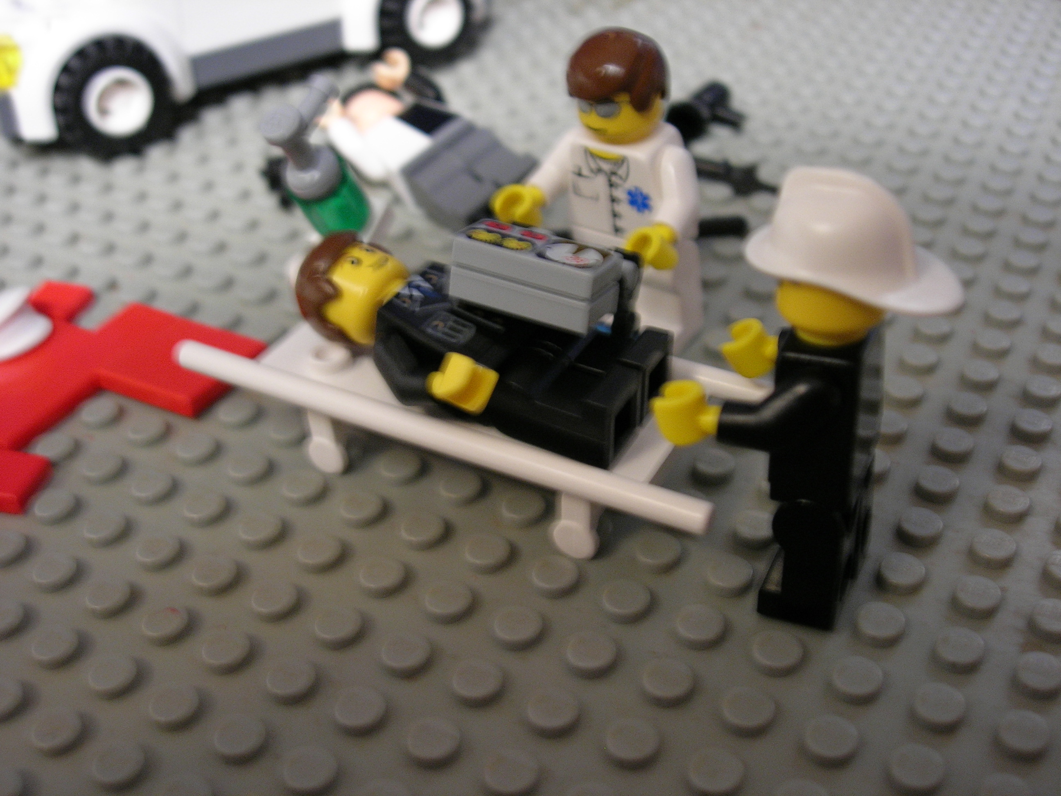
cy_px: 398
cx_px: 530
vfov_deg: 35.1
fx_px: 1257
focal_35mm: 41
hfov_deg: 45.8
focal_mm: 8.5
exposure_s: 1/4.1
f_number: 2.9
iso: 99
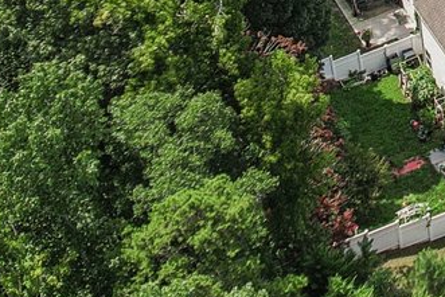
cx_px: 671
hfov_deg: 14.1
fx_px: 1682
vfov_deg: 9.4
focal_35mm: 136
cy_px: -316
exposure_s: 1/1000
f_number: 2.8
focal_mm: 8.38
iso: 100
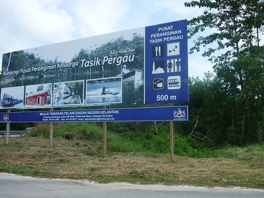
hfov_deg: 55.4
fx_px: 252
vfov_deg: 42.9
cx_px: 132
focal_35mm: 33
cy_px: 99
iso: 80
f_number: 2.8
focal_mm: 5.5
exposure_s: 1/1000
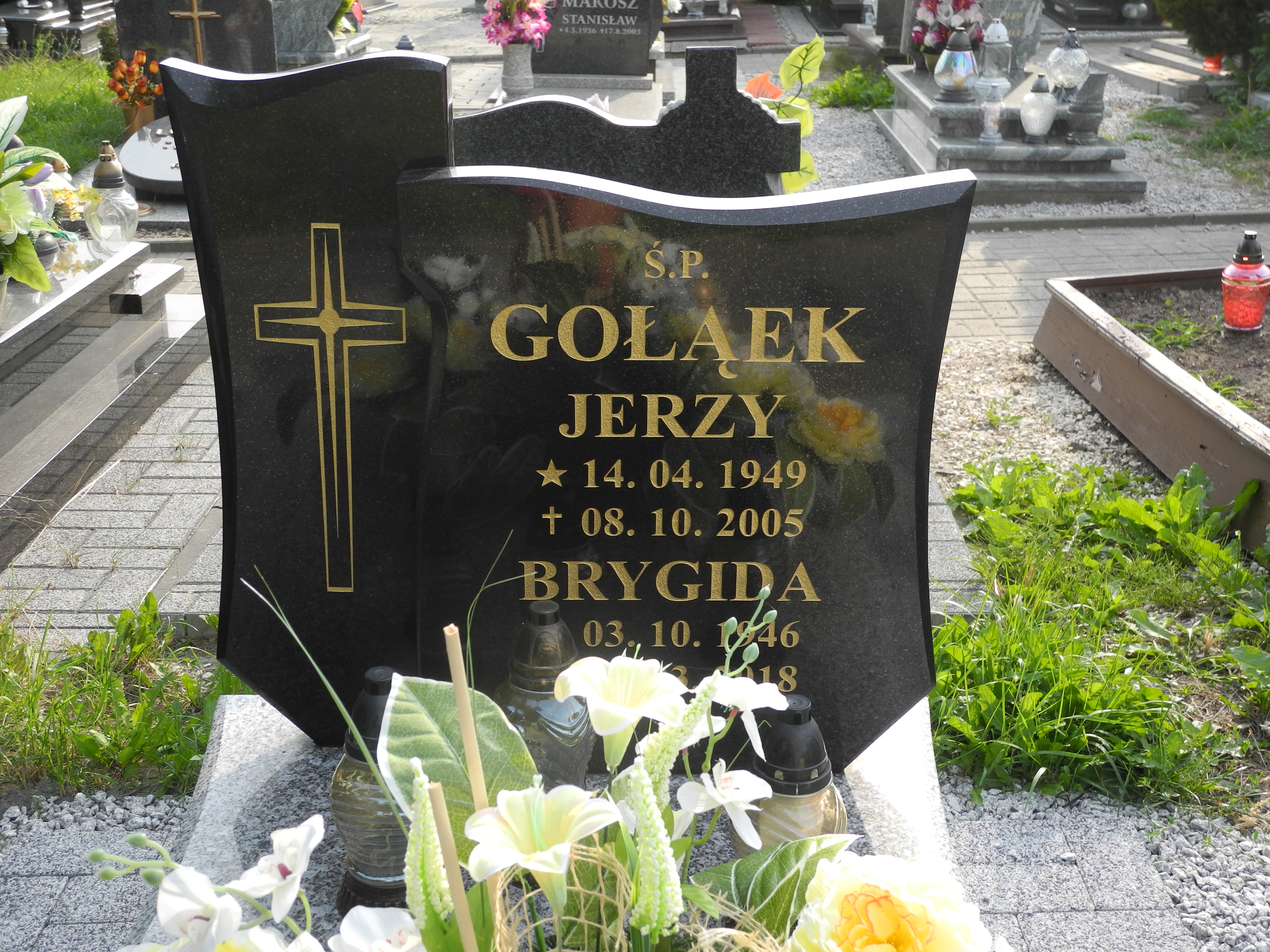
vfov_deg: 32.2
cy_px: 476
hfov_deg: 42.1
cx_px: 635
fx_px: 1651
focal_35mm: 45
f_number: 3.2
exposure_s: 1/320
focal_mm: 9.7
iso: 100
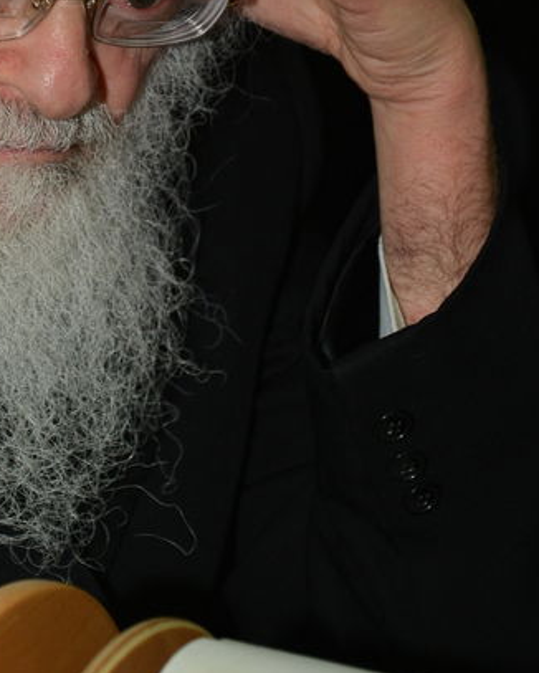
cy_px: 141
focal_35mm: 235
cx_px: 55
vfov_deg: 8.2
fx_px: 4682
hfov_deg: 6.6
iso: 500
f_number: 5
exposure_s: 1/160
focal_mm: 85
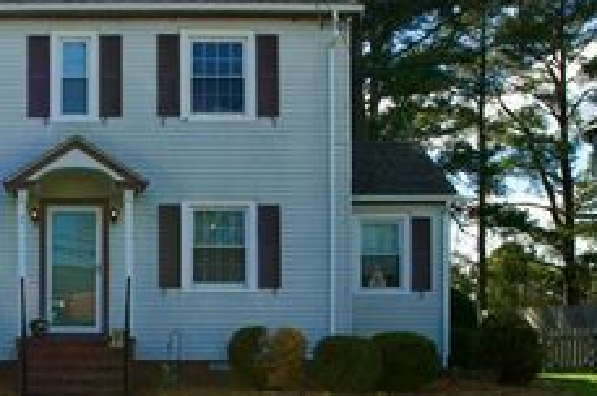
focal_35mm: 35
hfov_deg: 49.1
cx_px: 68
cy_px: 241
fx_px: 580
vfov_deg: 37.6
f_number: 8
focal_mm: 16
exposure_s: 1/250
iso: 125
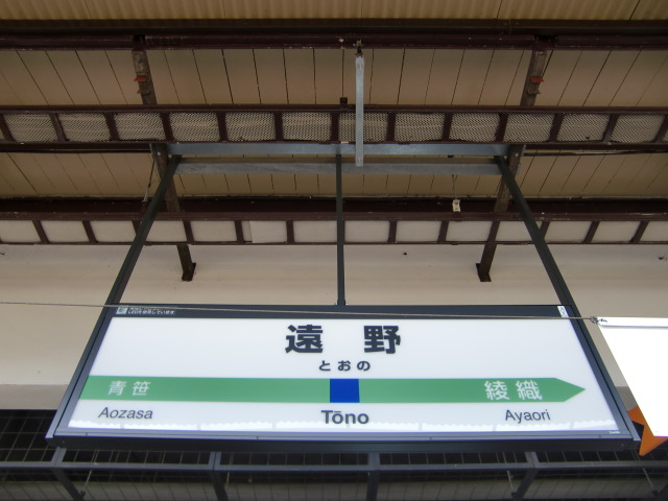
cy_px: 250
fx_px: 540
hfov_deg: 63.4
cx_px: 334
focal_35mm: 28
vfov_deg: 49.7
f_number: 2.6
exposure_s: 1/125
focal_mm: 4.9
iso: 64
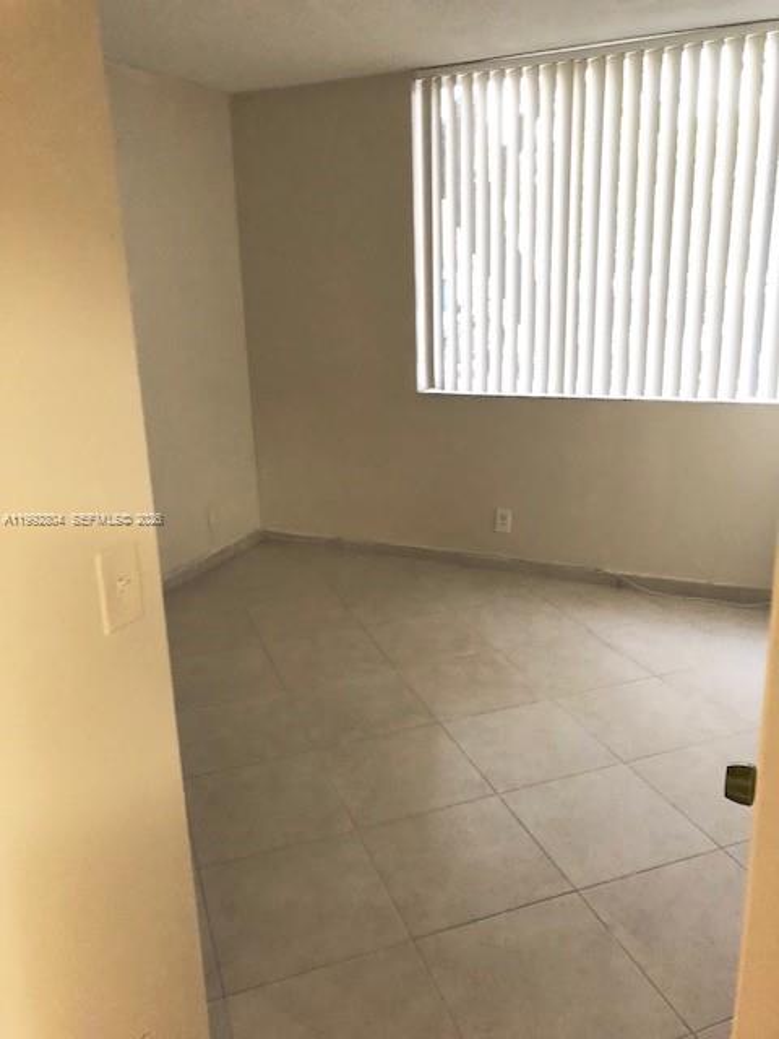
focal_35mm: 28
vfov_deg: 63.4
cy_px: 520
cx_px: 390
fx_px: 840
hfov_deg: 49.7
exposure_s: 1/15
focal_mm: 3.99
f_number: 1.8
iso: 80
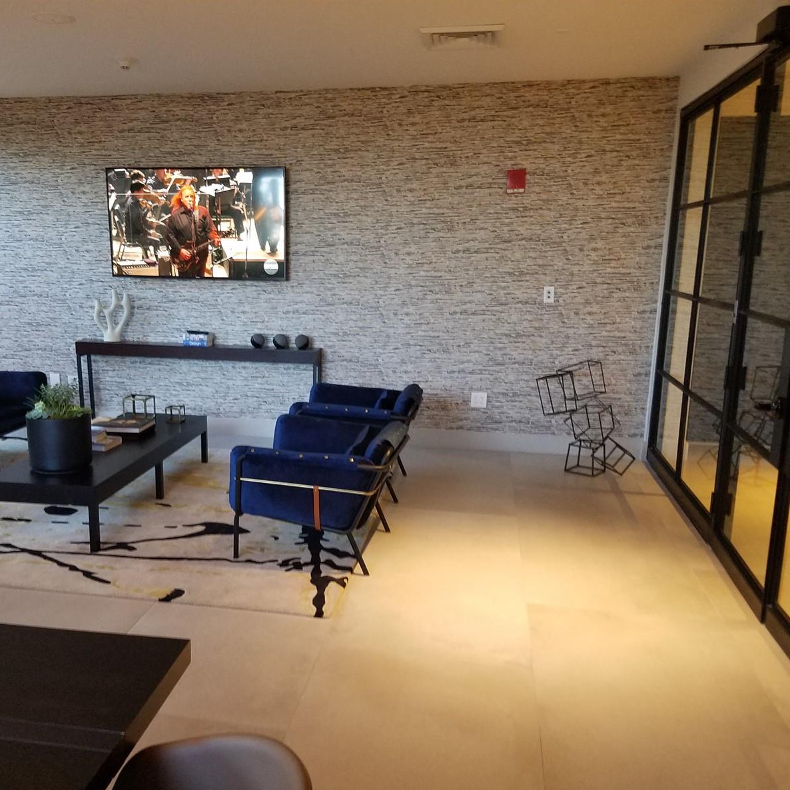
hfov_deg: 52.2
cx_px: 318
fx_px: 800
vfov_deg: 52.5
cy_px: 396
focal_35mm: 31
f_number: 1.7
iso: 250
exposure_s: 1/24
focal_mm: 4.2
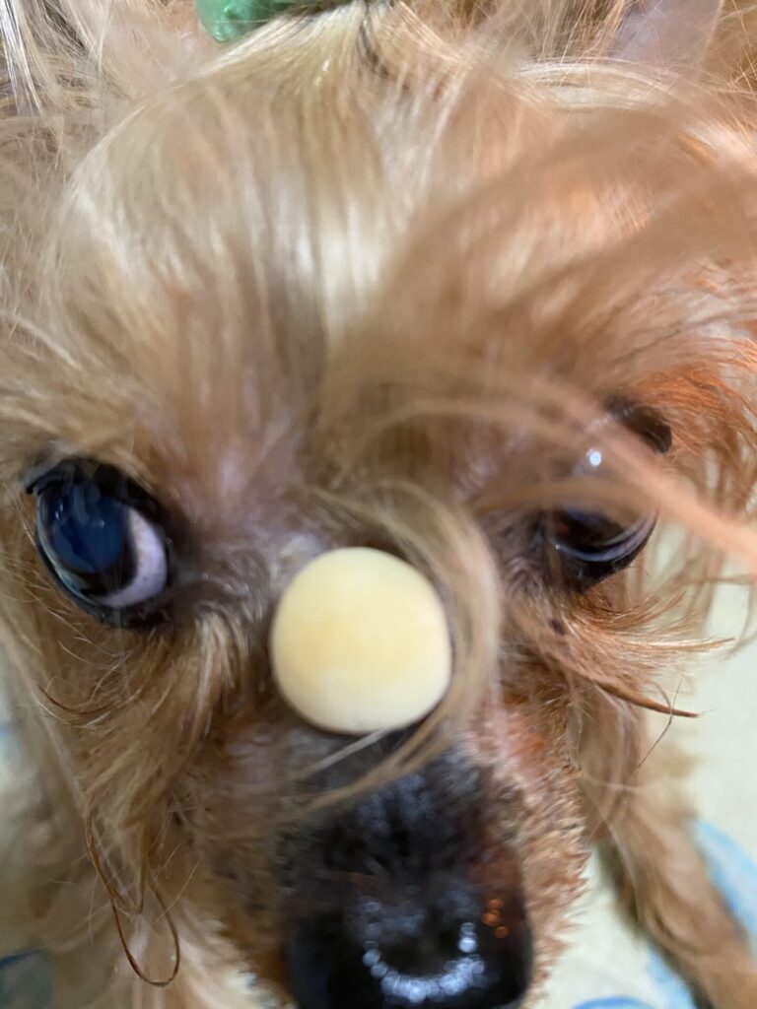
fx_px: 758
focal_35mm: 26
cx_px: 378
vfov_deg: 67.3
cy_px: 504
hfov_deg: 53.1
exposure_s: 1/50
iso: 400
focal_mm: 4.25
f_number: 1.8
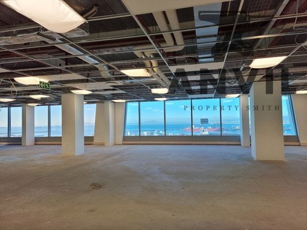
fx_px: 213
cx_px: 154
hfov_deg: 71.6
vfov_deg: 56.8
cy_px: 115
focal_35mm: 24
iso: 50
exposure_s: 1/100
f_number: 1.8
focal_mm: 6.7
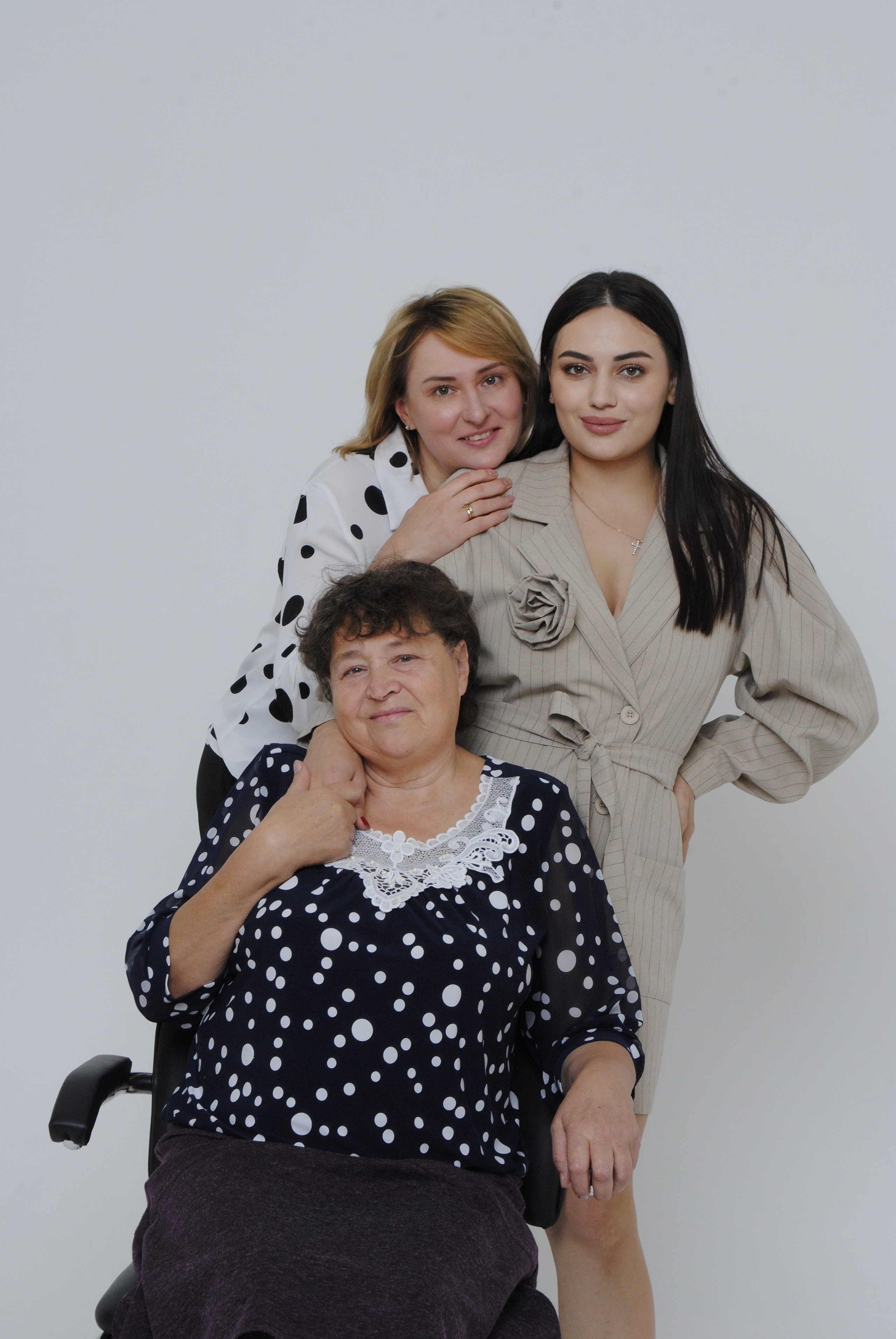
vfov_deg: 24.6
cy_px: 670
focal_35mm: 82
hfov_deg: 16.6
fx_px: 3071
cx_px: 448
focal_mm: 55
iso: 400
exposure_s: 1/80
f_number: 13
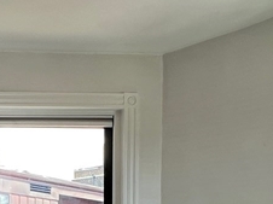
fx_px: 465
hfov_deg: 32.1
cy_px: 276
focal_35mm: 59
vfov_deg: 21.9
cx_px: 64
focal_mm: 1.57
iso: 50
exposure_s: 1/120
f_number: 1.8
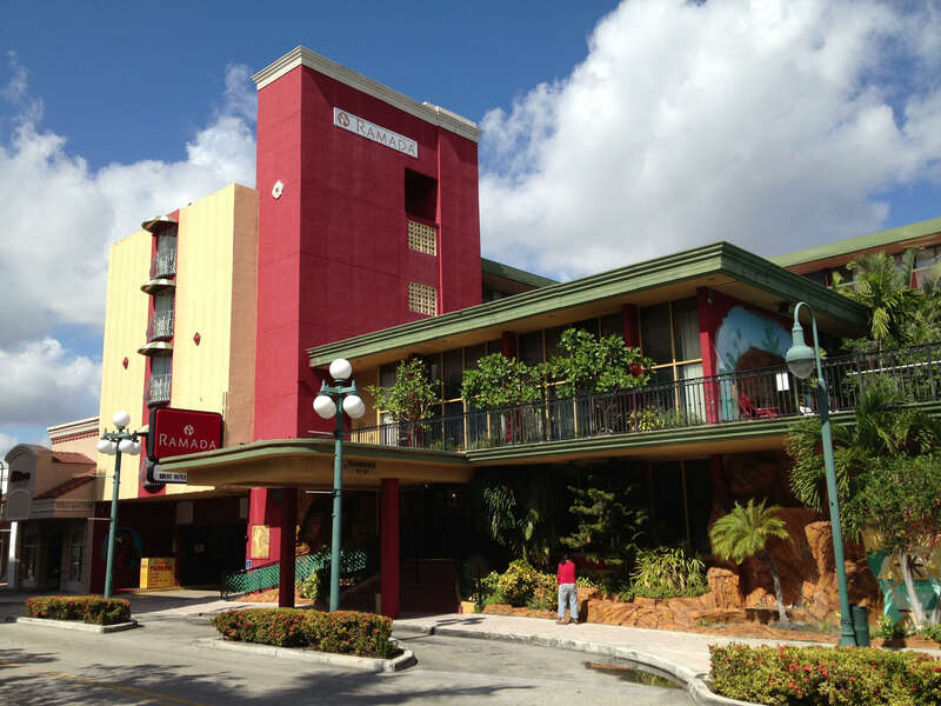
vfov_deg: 40.7
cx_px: 470
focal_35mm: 35
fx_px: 951
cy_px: 353
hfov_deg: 52.6
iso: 50
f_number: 2.4
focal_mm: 4.28
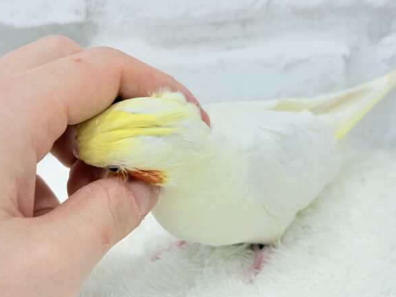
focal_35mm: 57
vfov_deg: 25.7
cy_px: 161
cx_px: 199
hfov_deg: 33.8
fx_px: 652
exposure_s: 1/50
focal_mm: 5.96
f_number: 1.6
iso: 40
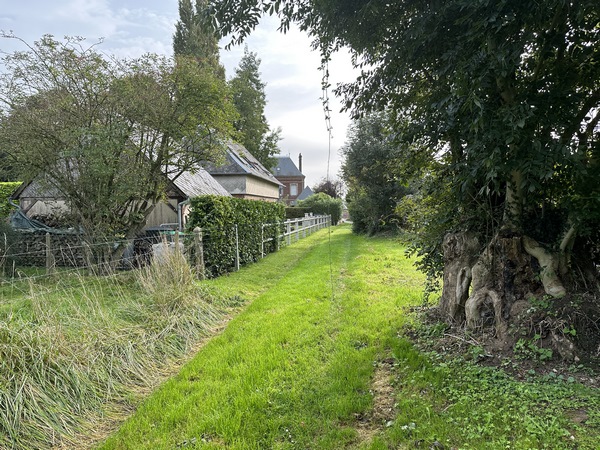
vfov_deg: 56.8
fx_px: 416
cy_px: 225
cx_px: 300
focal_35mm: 24
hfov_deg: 71.6
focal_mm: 6.86
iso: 80
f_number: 1.78
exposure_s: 1/1009
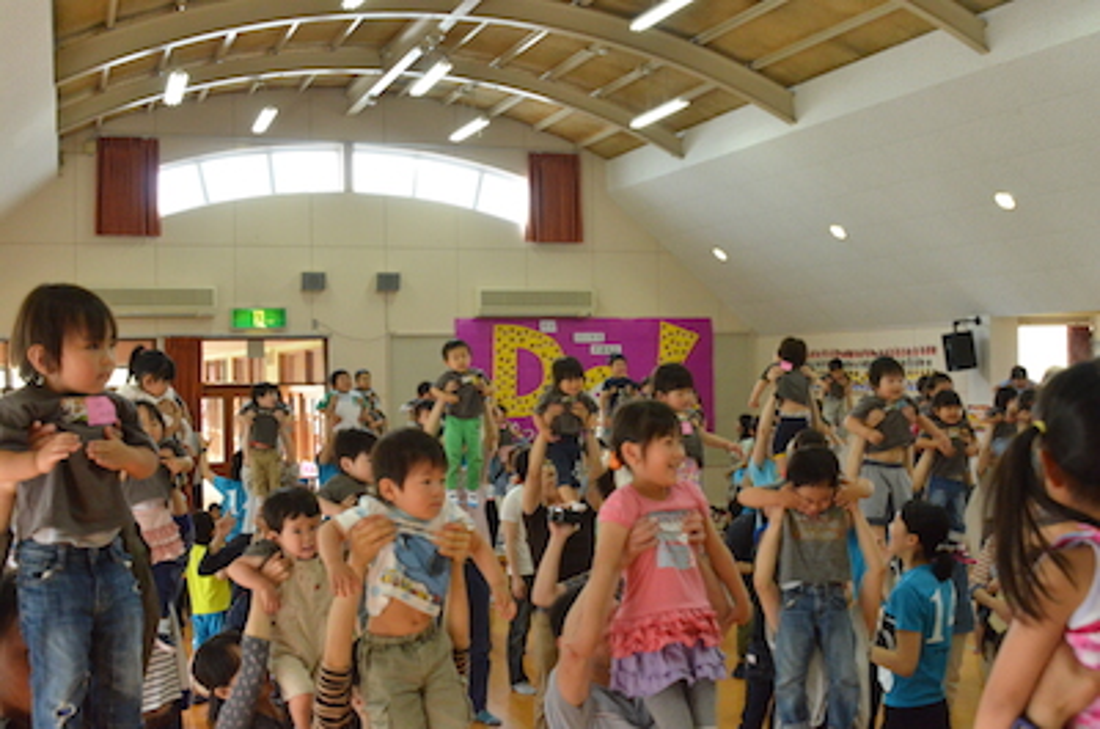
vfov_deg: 31.8
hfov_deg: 46.5
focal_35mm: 42
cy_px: 364
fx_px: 1281
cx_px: 550
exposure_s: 1/200
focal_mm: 28
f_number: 7.1
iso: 4000
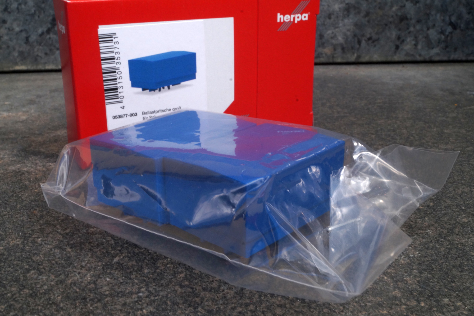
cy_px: 158
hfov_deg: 46.4
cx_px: 237
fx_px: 553
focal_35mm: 42
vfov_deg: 31.9
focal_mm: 28
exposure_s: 1/60
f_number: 25
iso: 500
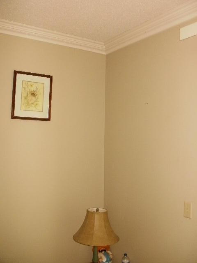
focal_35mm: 36
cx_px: 98
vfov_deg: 51.4
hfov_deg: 39.7
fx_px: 273
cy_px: 132
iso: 200
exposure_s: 1/30
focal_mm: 6.3
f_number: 3.5
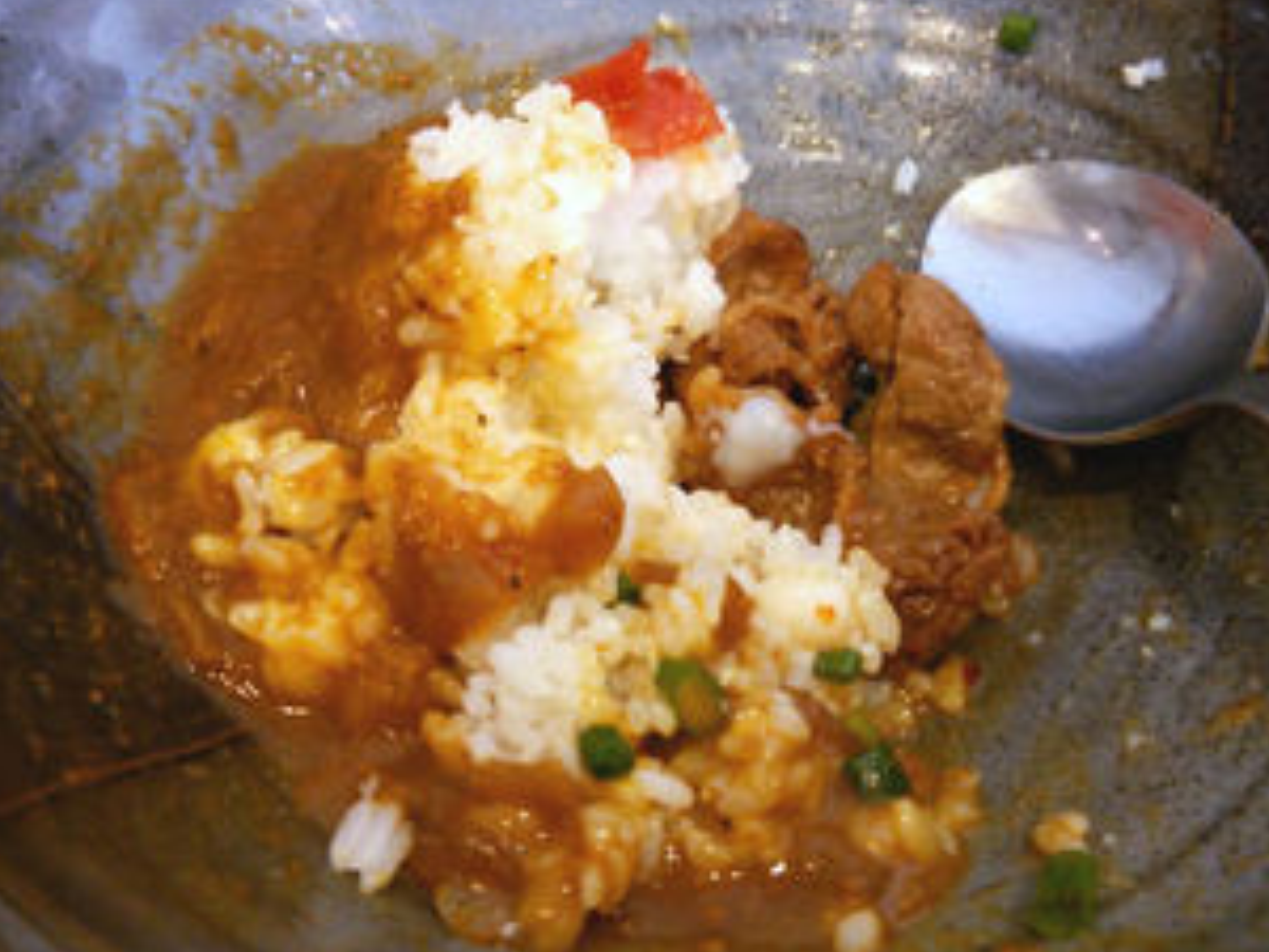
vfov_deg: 35.8
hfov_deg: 46.5
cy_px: 372
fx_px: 1466
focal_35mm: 40
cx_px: 766
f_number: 1.94
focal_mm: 4.06
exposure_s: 1/40
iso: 100
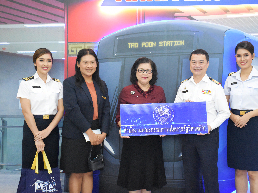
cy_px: 96
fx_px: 581
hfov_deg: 25.0
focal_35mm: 78
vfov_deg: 18.9
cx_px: 143
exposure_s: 1/100
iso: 6400
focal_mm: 48
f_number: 5.6
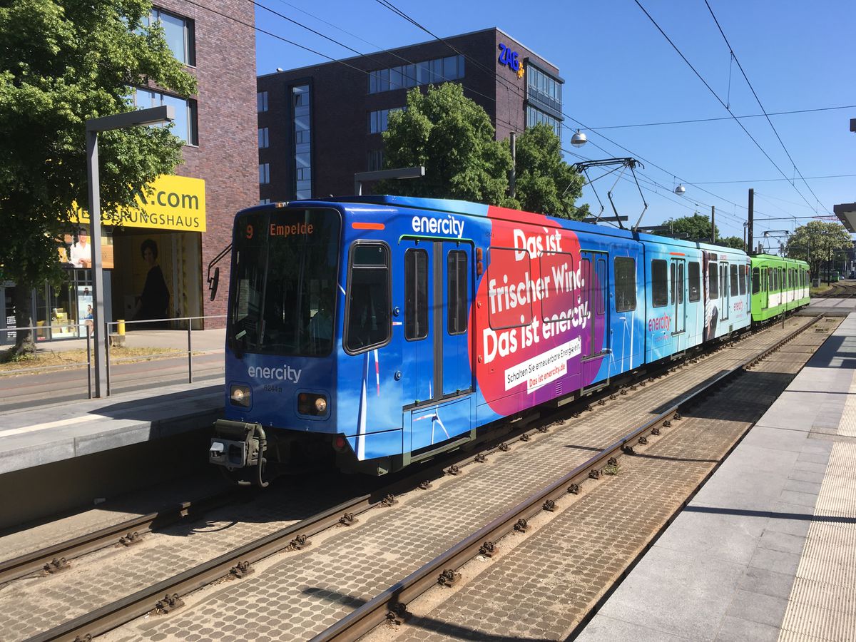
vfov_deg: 48.2
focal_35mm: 29
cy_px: 321
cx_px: 428
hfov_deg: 61.7
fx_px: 717
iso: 25
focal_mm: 4.15
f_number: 2.2
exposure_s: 1/1261
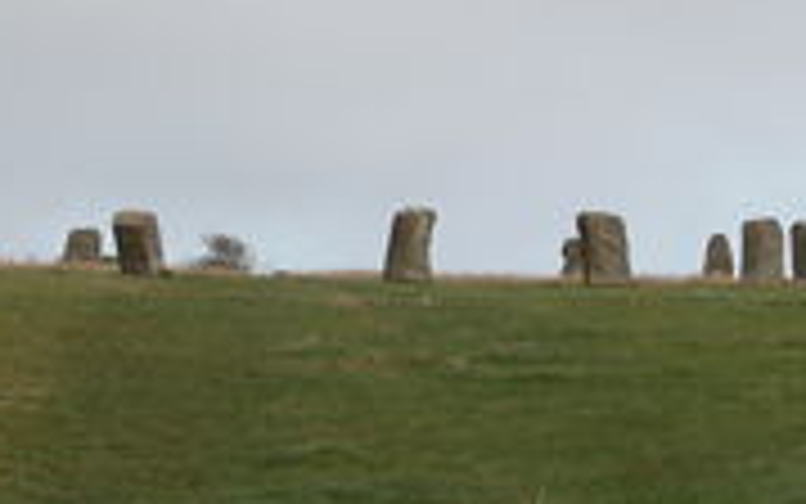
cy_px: 189
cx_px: 266
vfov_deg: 5.5
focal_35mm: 237
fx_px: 5208
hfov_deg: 8.8
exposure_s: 1/382
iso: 100
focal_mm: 25.4
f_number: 5.1
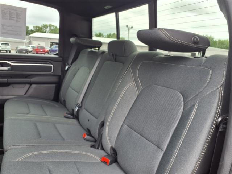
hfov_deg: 65.3
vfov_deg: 51.4
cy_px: 87
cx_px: 116
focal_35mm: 27
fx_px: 181
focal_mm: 3.58
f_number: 1.9
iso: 64
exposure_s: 1/120
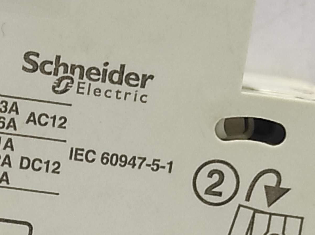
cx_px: 62
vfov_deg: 15.0
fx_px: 882
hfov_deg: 20.0
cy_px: 231
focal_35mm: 97
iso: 579
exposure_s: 1/33
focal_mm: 5.43
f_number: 1.89
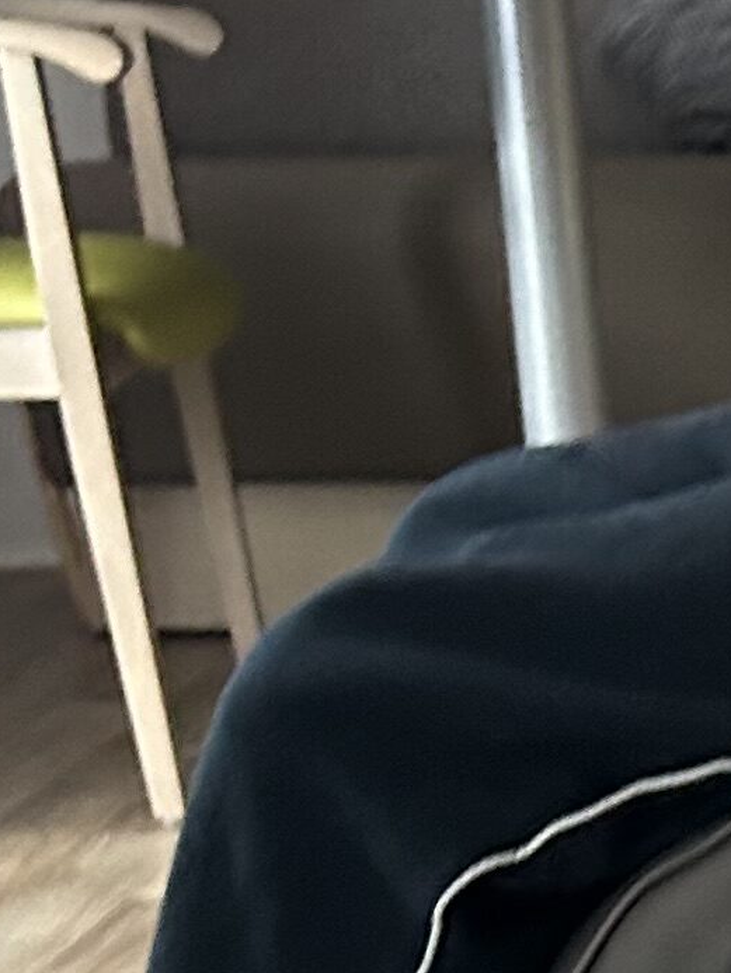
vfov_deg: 12.6
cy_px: 1312
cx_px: 1524
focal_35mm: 151
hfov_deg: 9.2
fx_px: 4249
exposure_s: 1/60
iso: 250
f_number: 1.5
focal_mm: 5.7
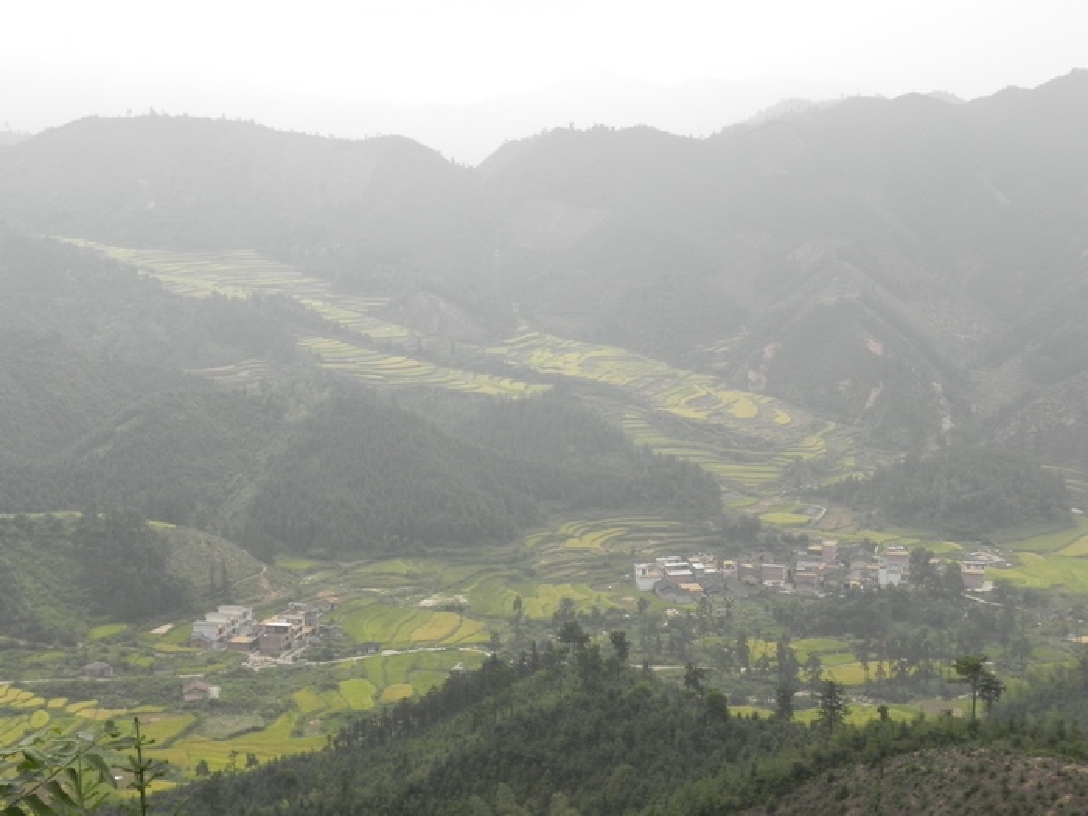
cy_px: 408
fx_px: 1823
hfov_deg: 33.2
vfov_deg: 25.2
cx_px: 544
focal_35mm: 58
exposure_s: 1/206
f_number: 6.3
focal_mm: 10.3
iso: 160
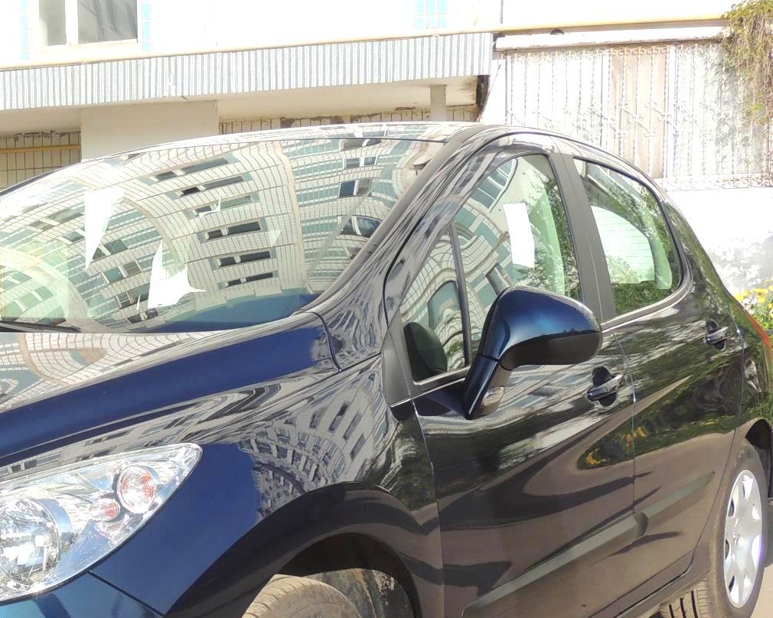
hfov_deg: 31.0
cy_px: 473
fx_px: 1327
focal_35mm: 58
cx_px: 80
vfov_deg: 25.9
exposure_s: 1/800
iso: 100
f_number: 3.1
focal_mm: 5.3
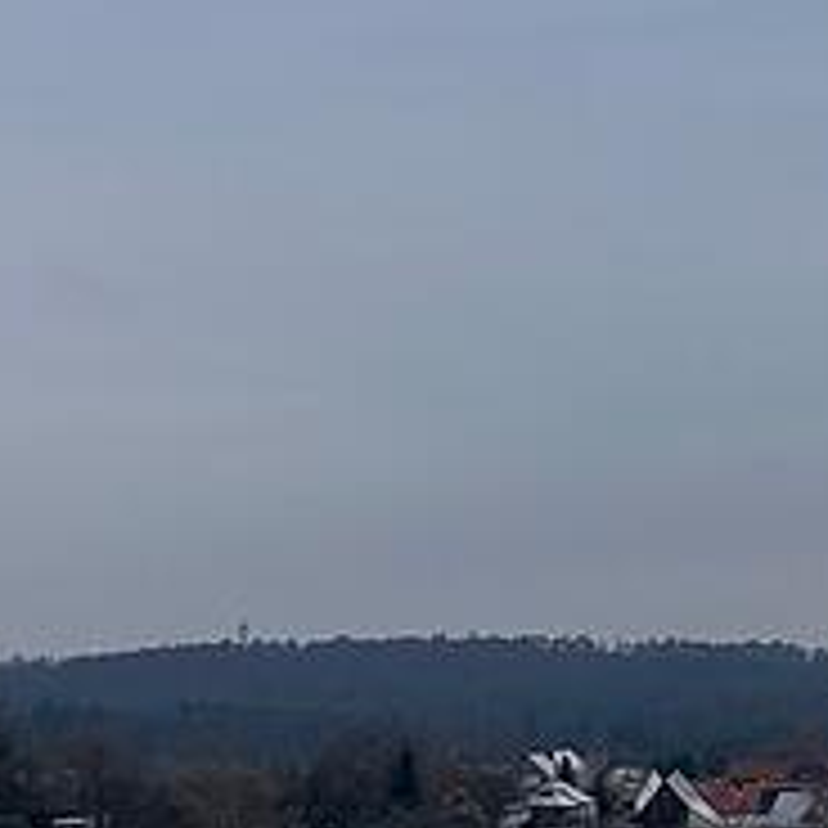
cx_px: 1258
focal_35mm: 112
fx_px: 3031
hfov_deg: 14.5
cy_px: 664
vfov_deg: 15.5
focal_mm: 3.99
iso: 32
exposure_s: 1/917
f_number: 1.8
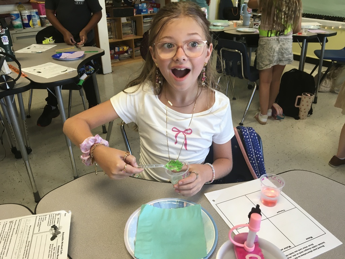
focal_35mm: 29
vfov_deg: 48.2
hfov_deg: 61.7
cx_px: 172
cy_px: 130
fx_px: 289
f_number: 2.2
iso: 32
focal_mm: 4.15
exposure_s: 1/40
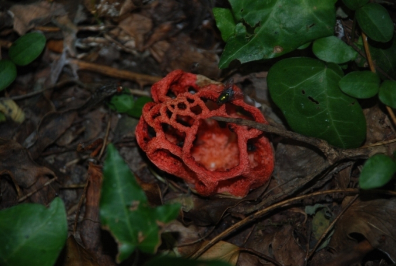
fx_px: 2233
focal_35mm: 202
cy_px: 133
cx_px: 198
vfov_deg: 6.8
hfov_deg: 10.1
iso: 100
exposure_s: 1/125
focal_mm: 135
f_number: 5.6
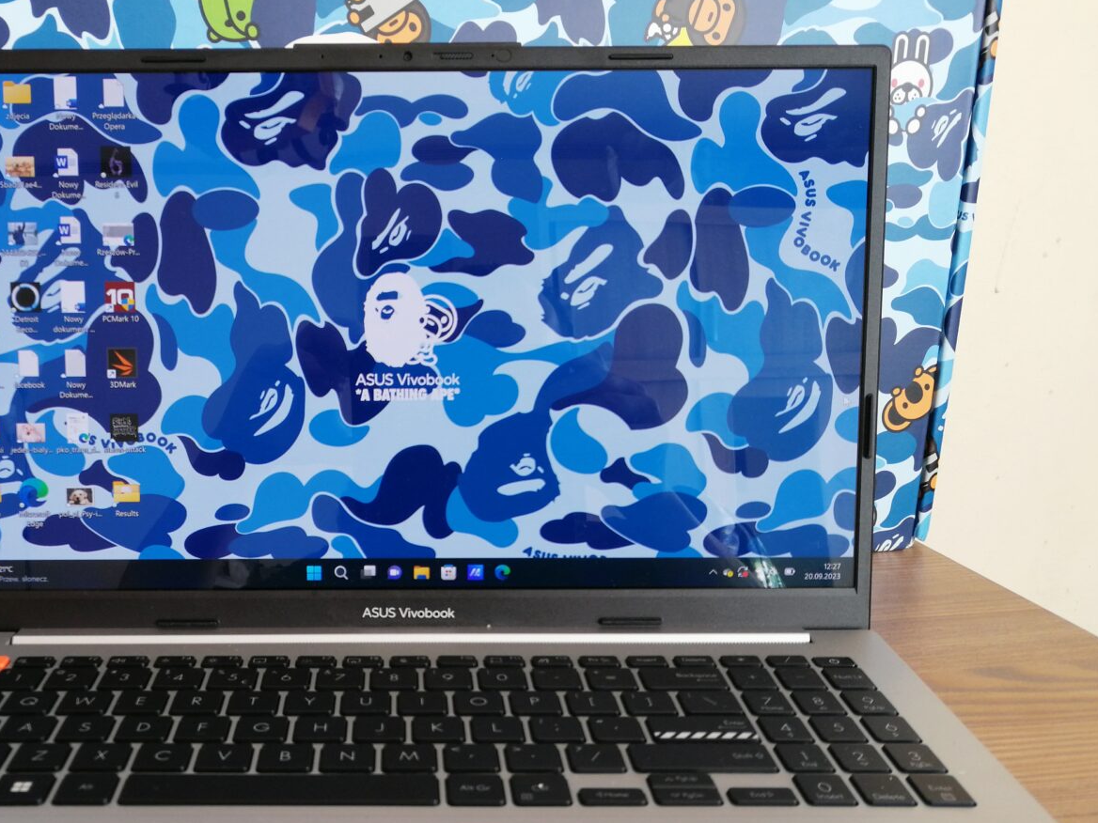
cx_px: 381
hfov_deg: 49.4
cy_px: 526
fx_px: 1174
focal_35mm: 37
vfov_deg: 38.4
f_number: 1.8
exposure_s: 1/50
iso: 64
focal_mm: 3.95
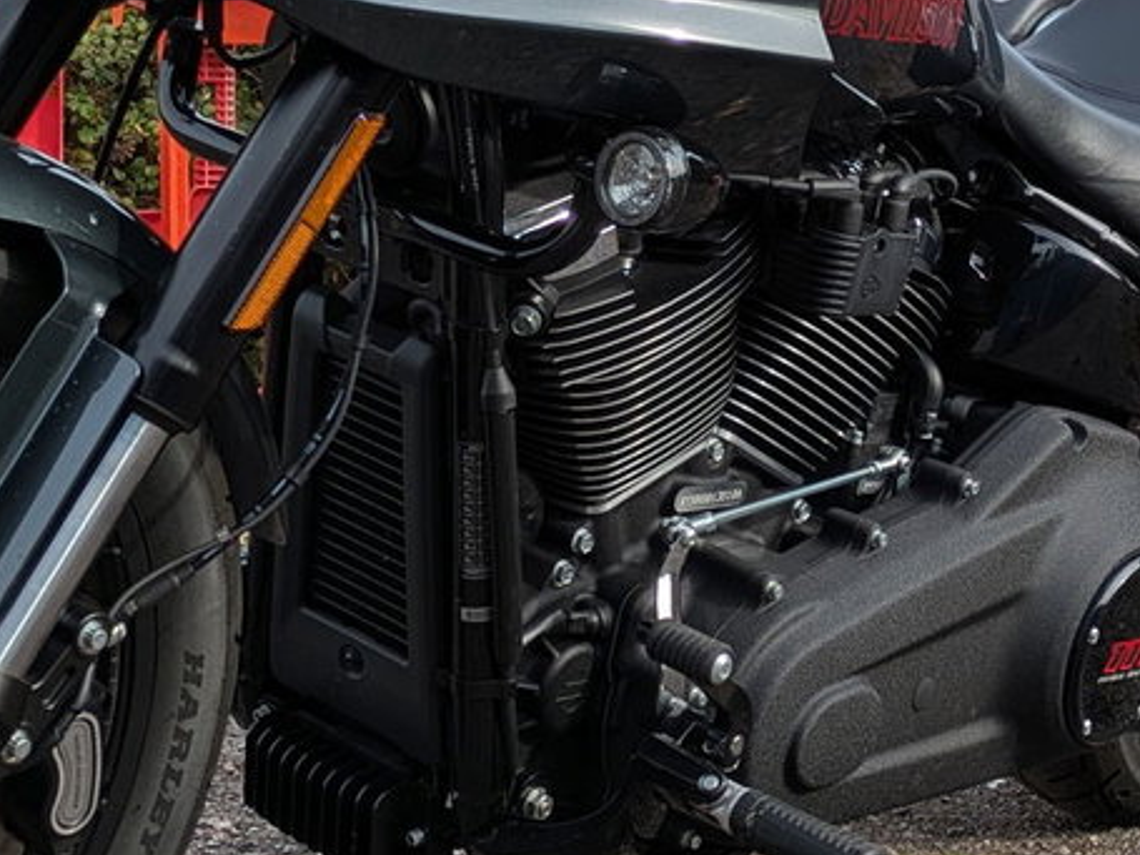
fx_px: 2897
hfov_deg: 22.1
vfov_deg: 16.7
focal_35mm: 88
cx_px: 819
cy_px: 222
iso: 47
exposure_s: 1/911
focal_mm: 5.43
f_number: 1.89
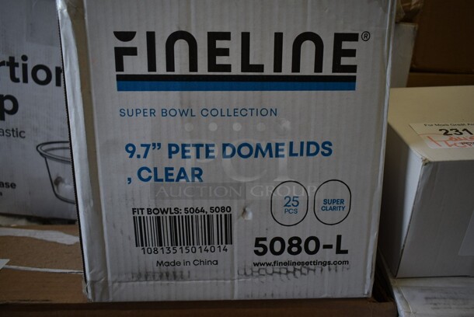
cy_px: 158
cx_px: 237
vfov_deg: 48.0
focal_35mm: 27
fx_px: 356
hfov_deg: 67.3
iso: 180
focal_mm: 18
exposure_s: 1/125
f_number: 3.5
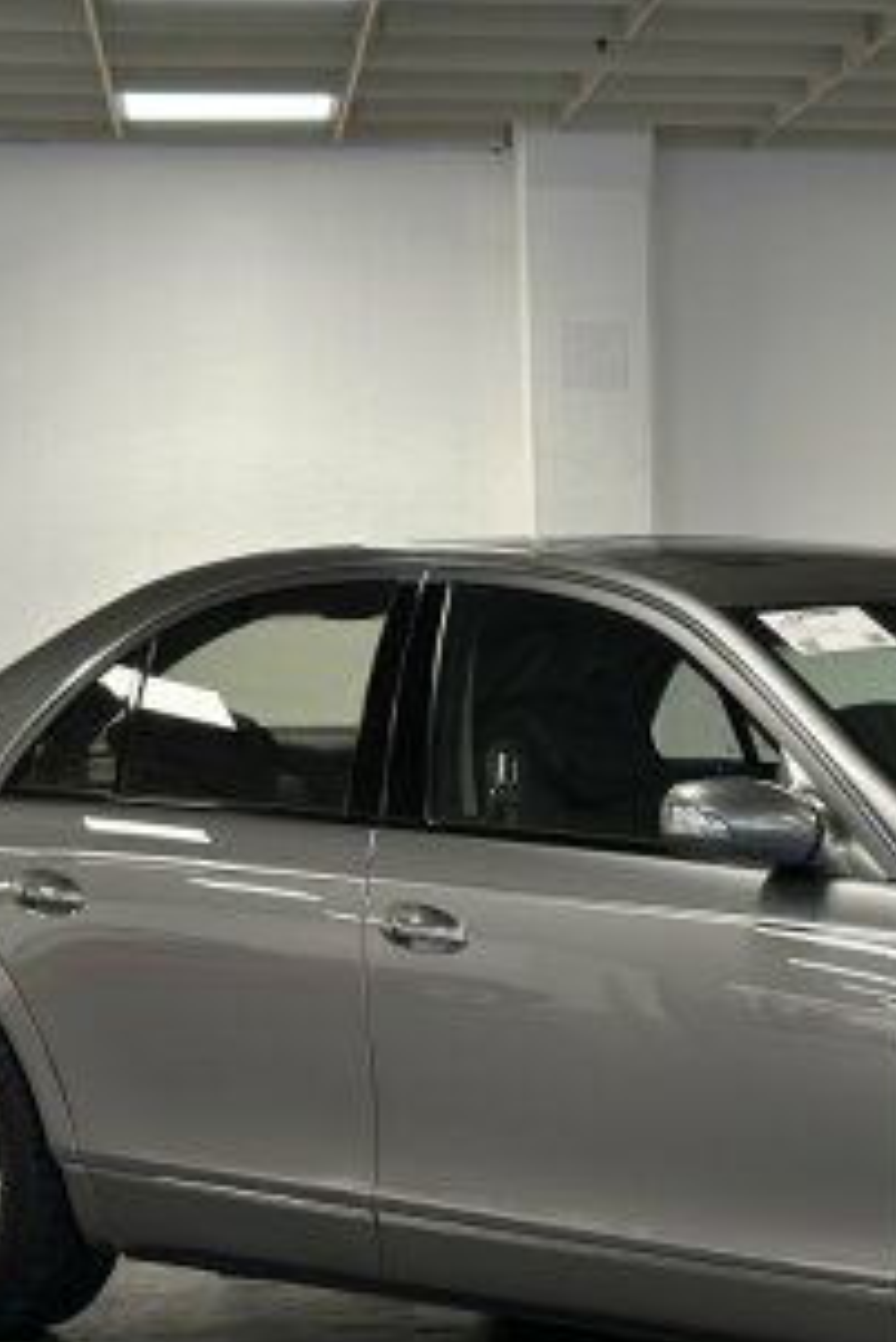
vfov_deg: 19.2
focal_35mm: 106
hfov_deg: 12.7
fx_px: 3952
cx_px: 1021
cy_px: 959
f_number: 1.78
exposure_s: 1/50
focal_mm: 6.86
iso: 80
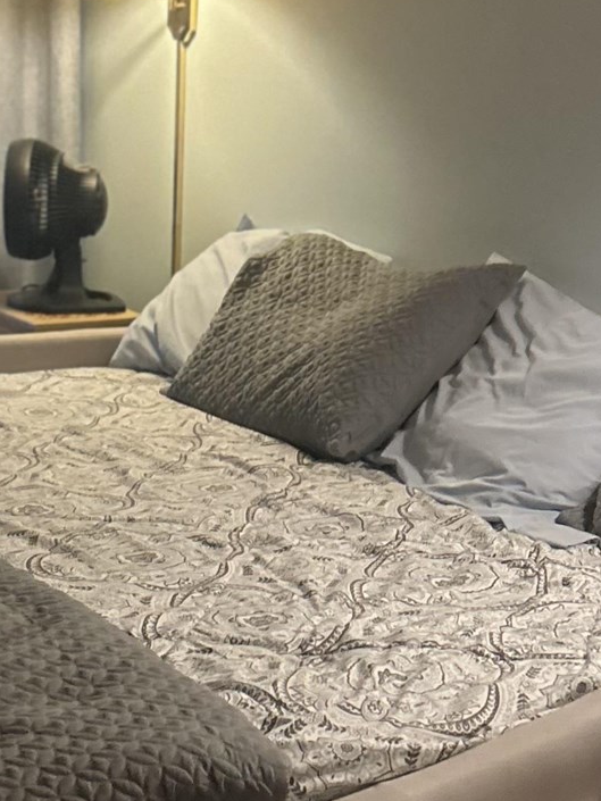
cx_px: 268
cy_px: 531
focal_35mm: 85
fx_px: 1967
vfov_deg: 22.9
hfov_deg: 17.4
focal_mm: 5.7
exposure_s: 1/60
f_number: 1.5
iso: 400
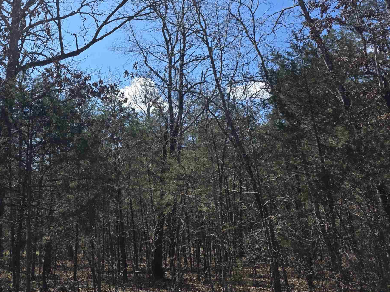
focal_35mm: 39
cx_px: 91
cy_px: 106
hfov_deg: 45.9
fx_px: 439
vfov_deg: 36.6
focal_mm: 6.3
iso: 80
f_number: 1.7
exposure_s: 1/4057
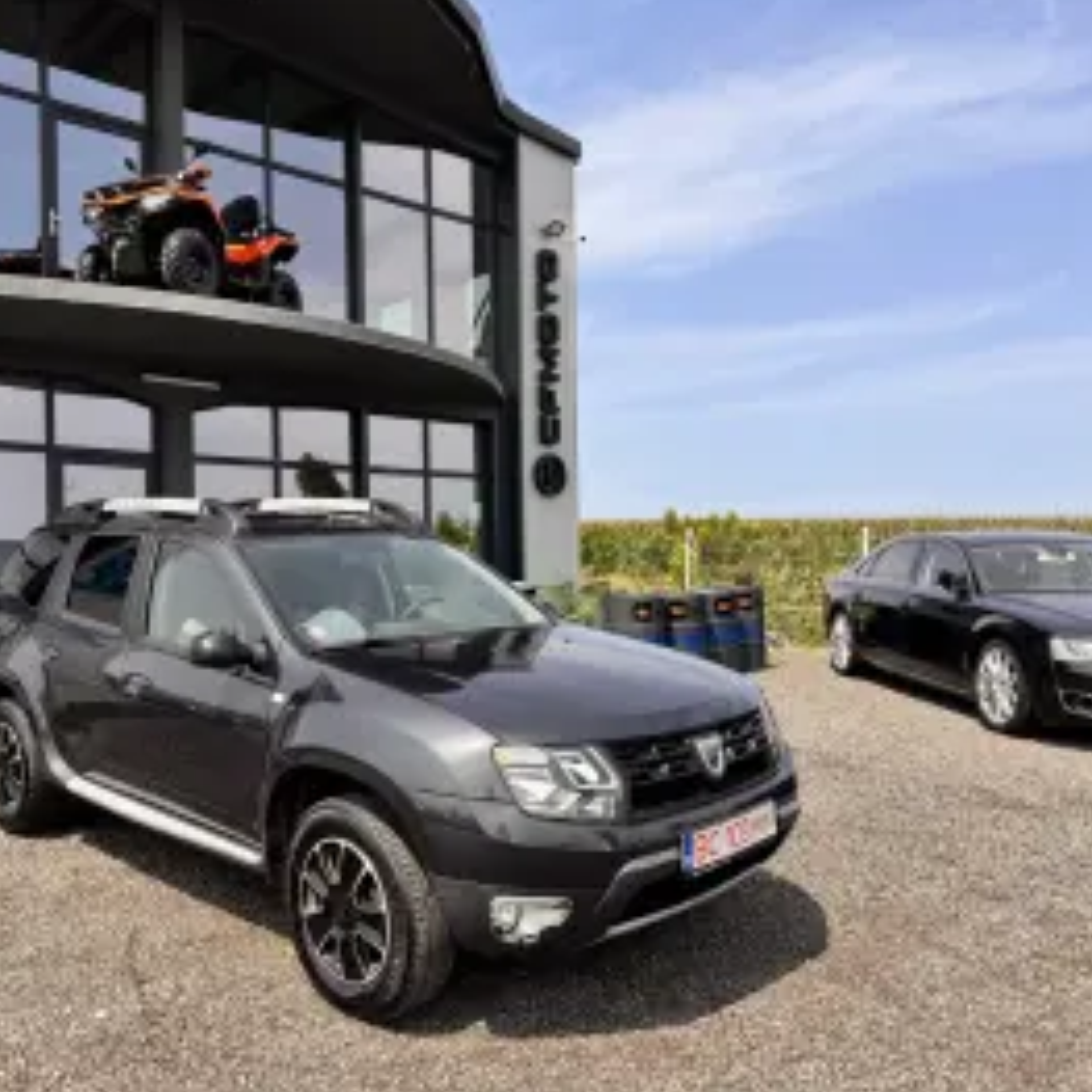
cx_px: 361
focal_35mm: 29
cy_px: 548
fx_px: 1035
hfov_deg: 54.5
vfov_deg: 55.6
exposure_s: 1/3597
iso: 80
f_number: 1.78
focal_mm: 6.76
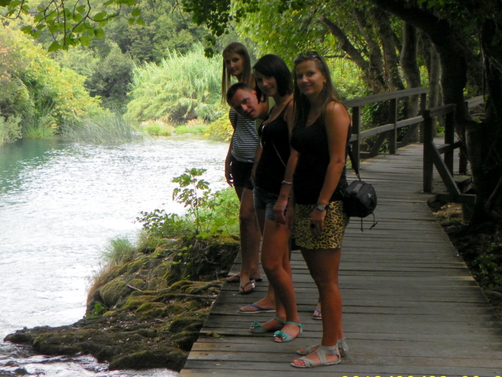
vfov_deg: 20.4
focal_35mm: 72
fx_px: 1044
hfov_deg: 27.0
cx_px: 194
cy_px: 157
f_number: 3.2
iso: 160
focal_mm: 8.2
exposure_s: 1/50
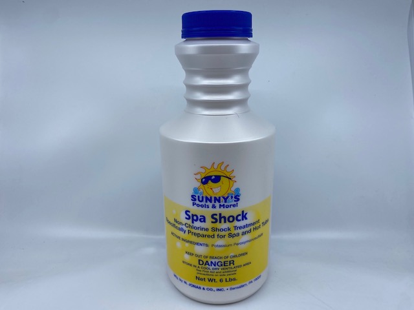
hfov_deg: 67.3
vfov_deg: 53.1
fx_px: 311
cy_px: 155
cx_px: 207
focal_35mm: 26
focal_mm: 4.25
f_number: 1.8
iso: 32
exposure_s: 1/858
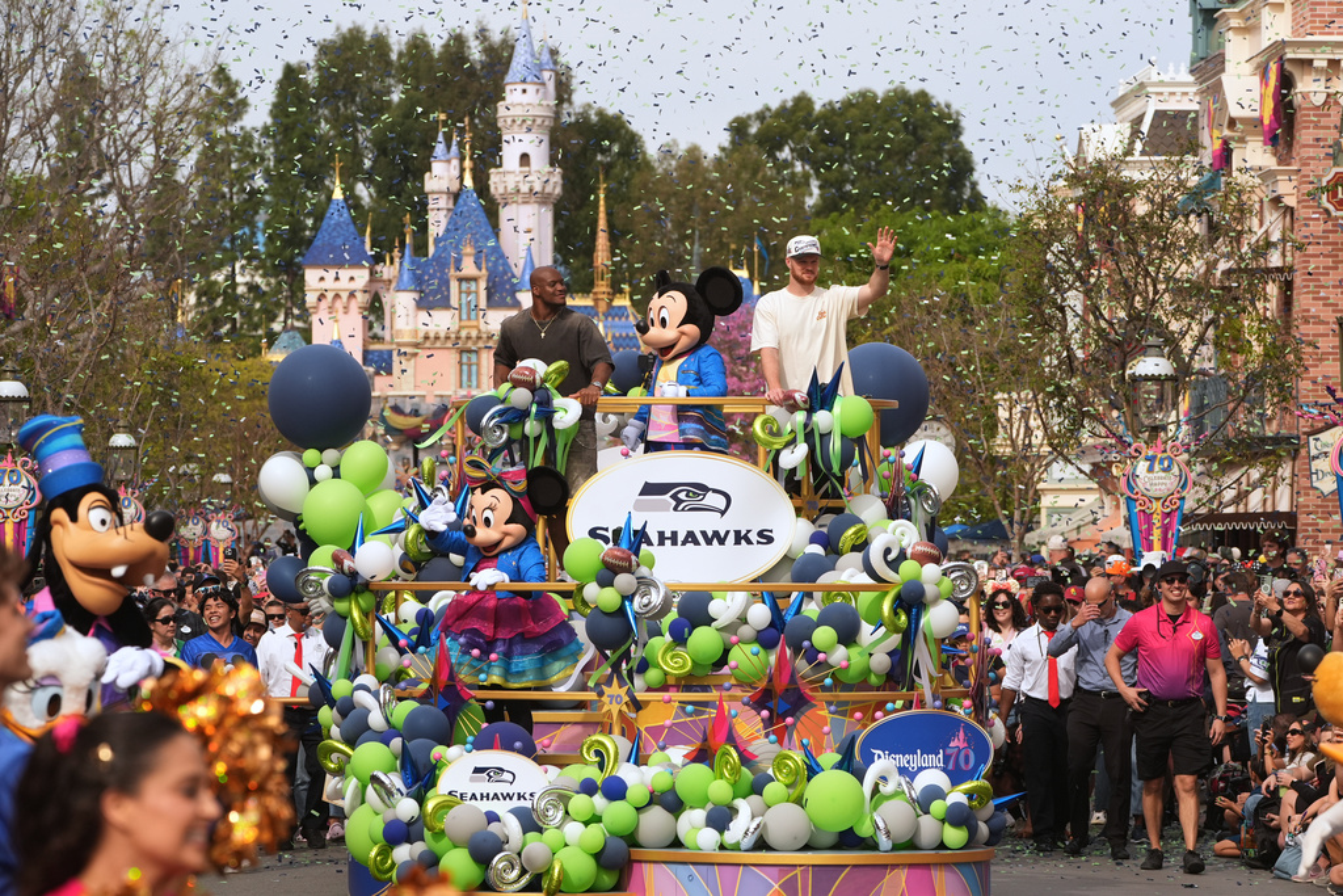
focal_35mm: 177
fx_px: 6604
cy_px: 448
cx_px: 672
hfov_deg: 11.6
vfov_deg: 7.8
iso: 1000
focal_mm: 177
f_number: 8
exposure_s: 1/2000
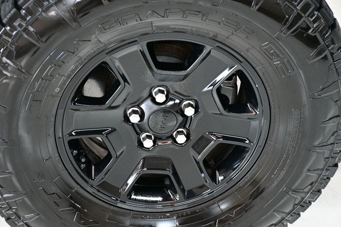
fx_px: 710
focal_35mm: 75
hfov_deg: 27.0
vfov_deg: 18.2
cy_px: 114
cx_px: 170
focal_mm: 50
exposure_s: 1/60
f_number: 4.8
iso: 4000
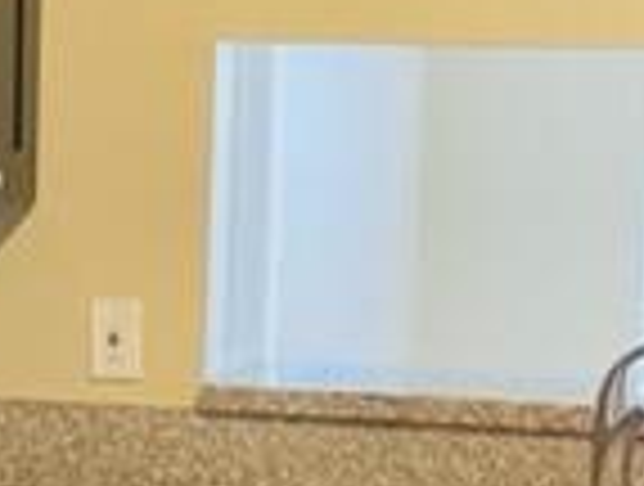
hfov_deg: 16.9
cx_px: 216
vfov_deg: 12.8
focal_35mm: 116
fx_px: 2164
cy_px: 369
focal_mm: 4.2
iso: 250
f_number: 1.6
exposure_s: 1/60
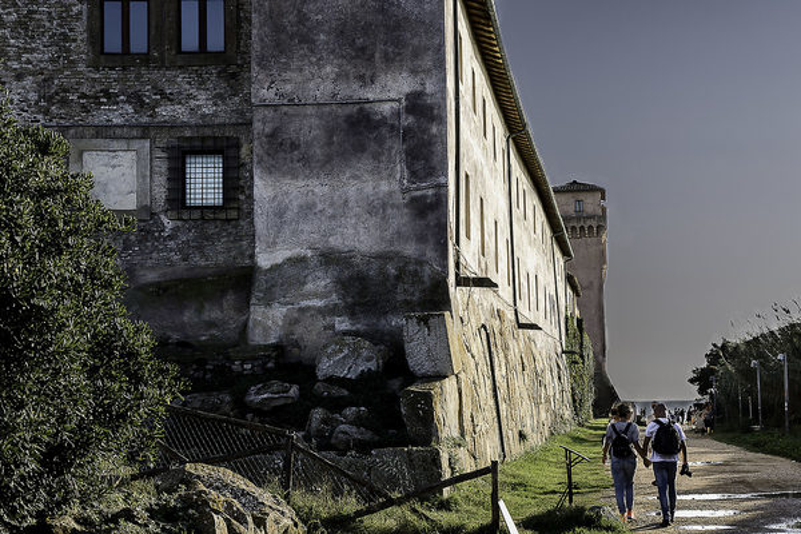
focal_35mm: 63
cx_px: 400
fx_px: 1402
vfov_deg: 21.6
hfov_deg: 31.9
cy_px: 267
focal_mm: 42
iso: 100
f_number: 9
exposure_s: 1/100
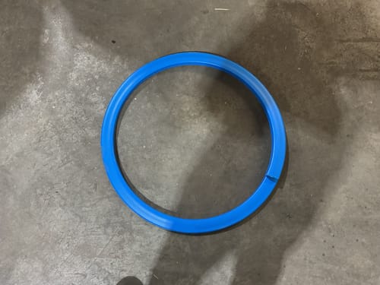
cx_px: 190
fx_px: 318
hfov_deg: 61.7
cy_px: 142
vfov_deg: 48.2
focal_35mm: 29
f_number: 1.8
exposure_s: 1/50
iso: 160
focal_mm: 3
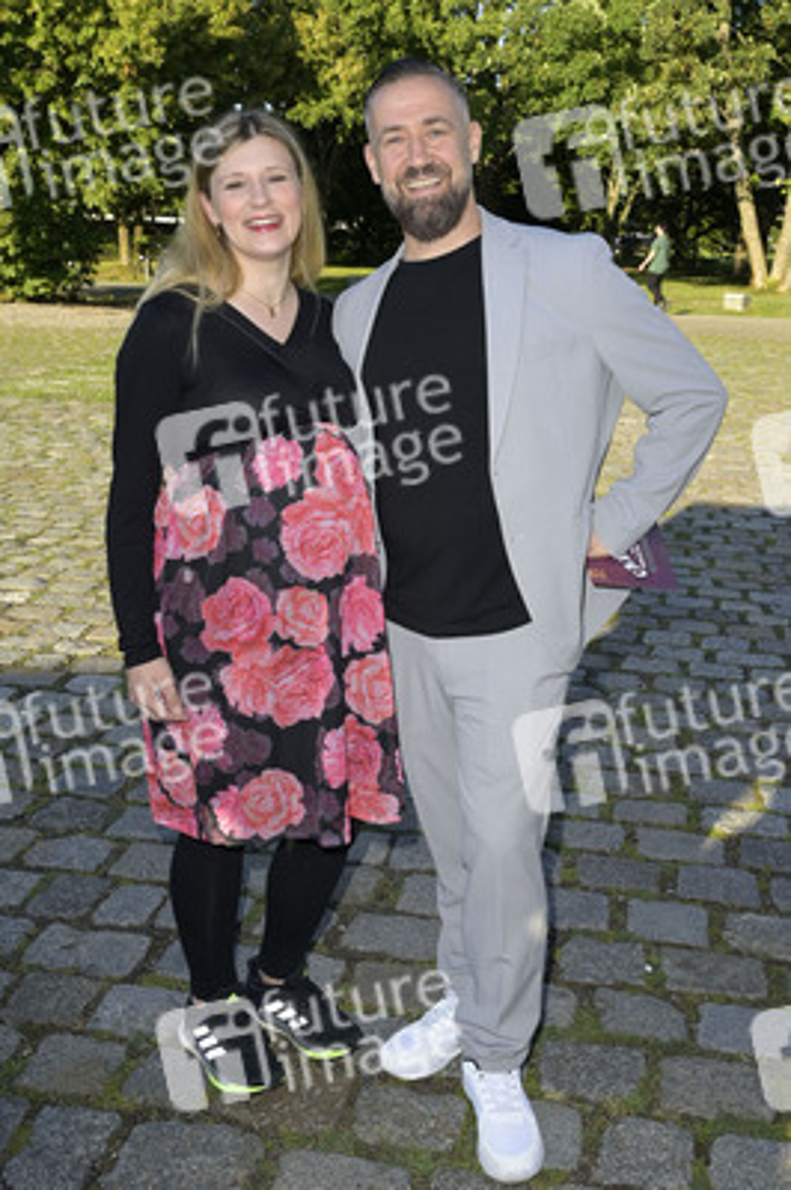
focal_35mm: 35
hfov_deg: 37.8
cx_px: 396
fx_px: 1155
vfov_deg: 54.5
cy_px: 595
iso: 400
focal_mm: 35
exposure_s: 1/200
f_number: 10
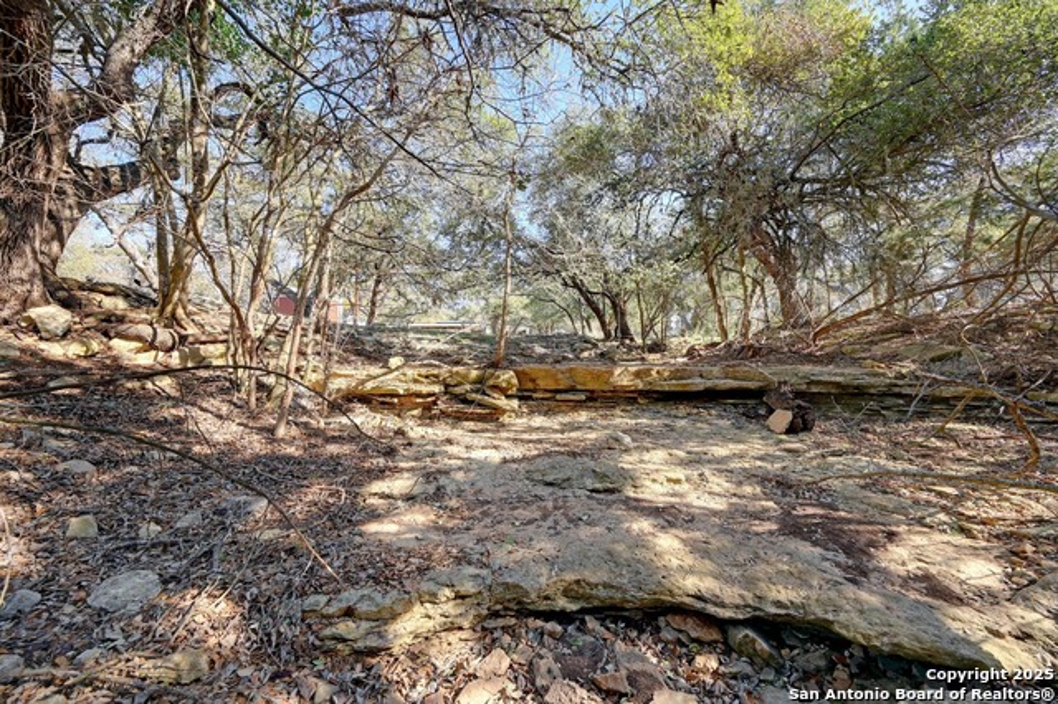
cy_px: 352
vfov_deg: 81.1
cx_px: 529
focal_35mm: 14
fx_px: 411
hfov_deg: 104.3
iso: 2000
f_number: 6.3
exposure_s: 1/400
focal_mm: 14
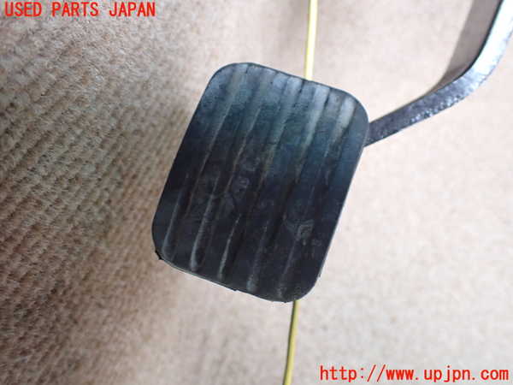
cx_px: 256
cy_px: 192
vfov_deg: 46.8
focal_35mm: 30
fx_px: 445
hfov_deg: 60.0
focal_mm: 5.4
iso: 800
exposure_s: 1/40
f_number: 2.3
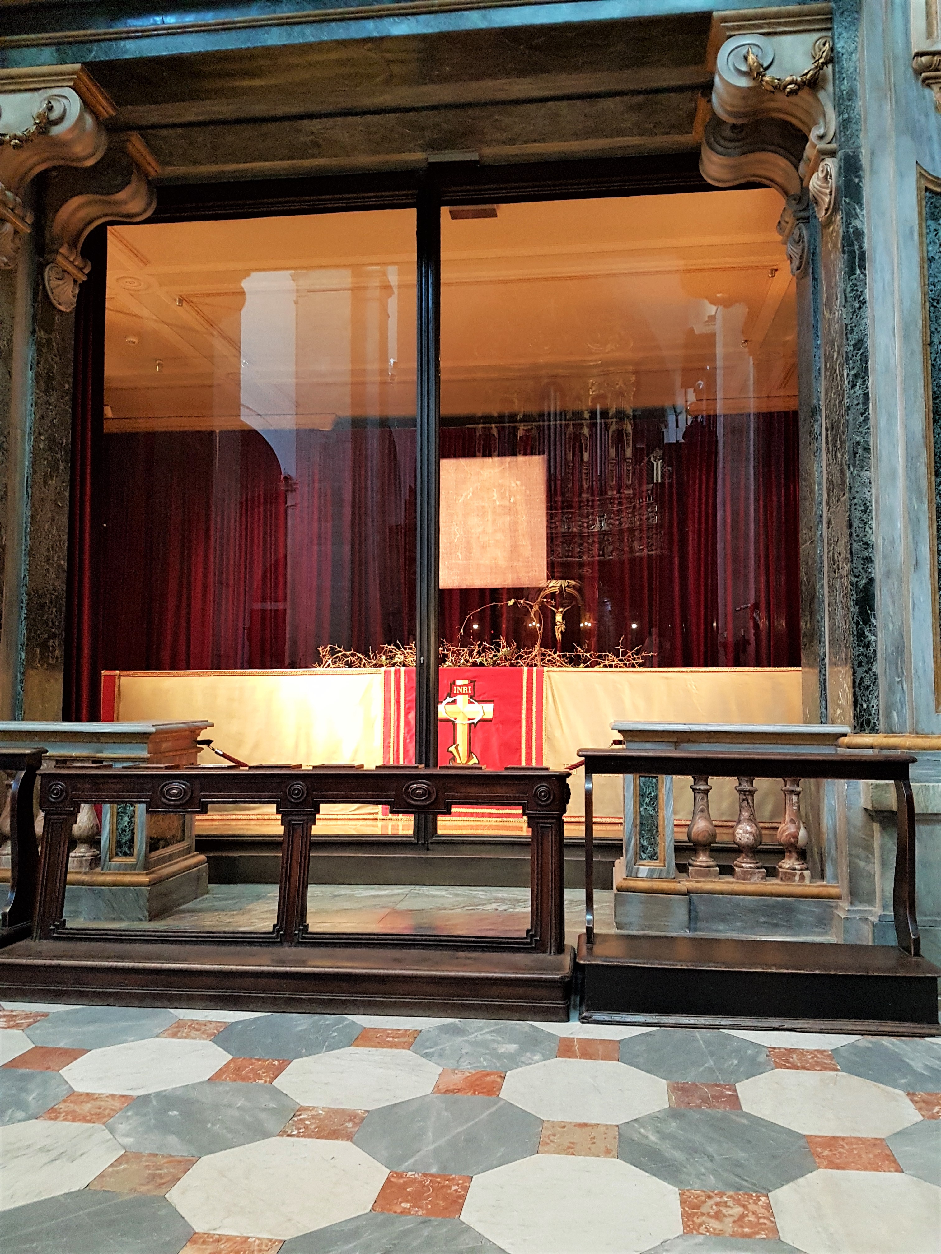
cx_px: 470
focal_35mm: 26
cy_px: 627
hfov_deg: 53.1
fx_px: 942
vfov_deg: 67.3
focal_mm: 4.2
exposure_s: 1/11
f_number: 1.7
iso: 200
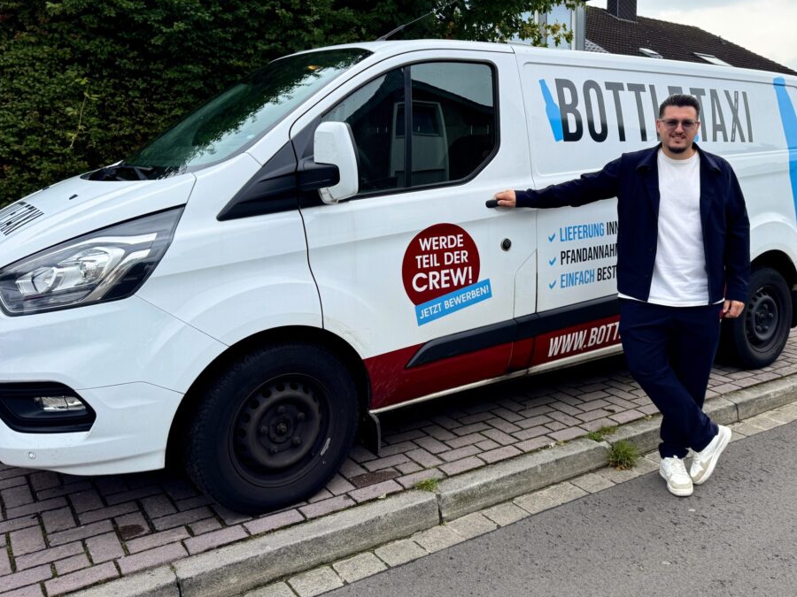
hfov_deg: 56.2
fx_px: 737
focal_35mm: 32
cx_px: 496
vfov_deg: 43.7
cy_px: 216
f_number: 1.78
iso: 80
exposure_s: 1/1980
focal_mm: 6.76
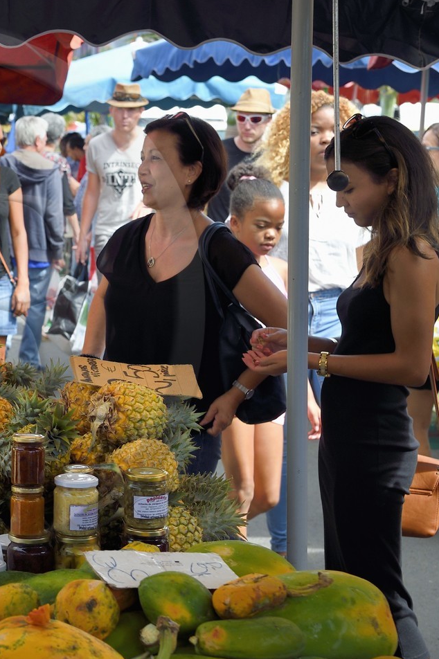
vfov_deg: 24.2
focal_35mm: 84
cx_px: -80
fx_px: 1537
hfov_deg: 15.7
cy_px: 309
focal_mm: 50
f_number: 7.1
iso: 200
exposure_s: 1/250
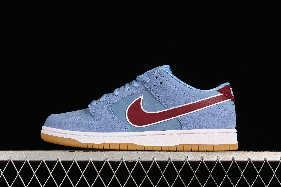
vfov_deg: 18.2
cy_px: 94
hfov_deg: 27.0
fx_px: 585
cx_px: 140
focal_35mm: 75
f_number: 8
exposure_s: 1/80
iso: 160
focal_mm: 50
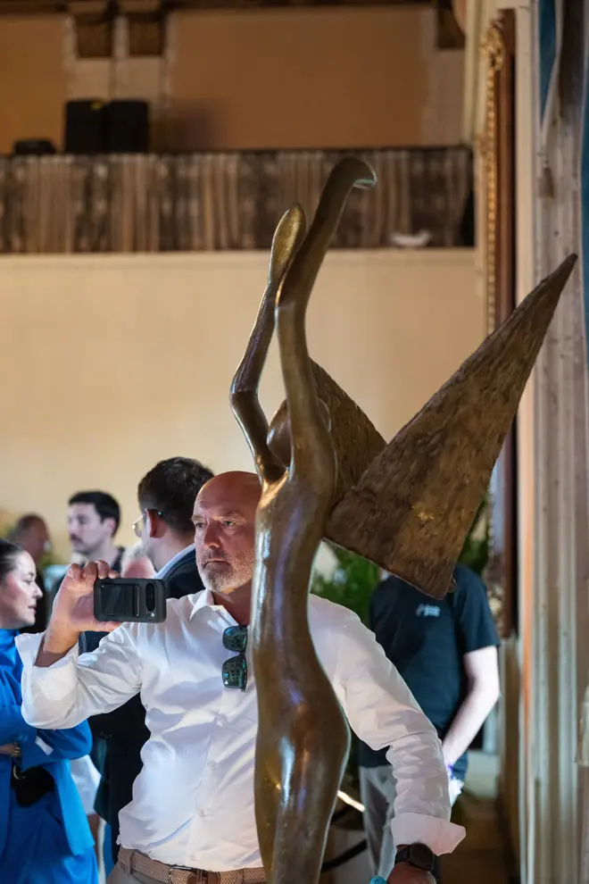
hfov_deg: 19.5
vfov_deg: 28.8
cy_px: 442
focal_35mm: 70
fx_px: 1718
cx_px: 294
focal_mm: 70
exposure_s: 1/200
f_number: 2.8
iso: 3200
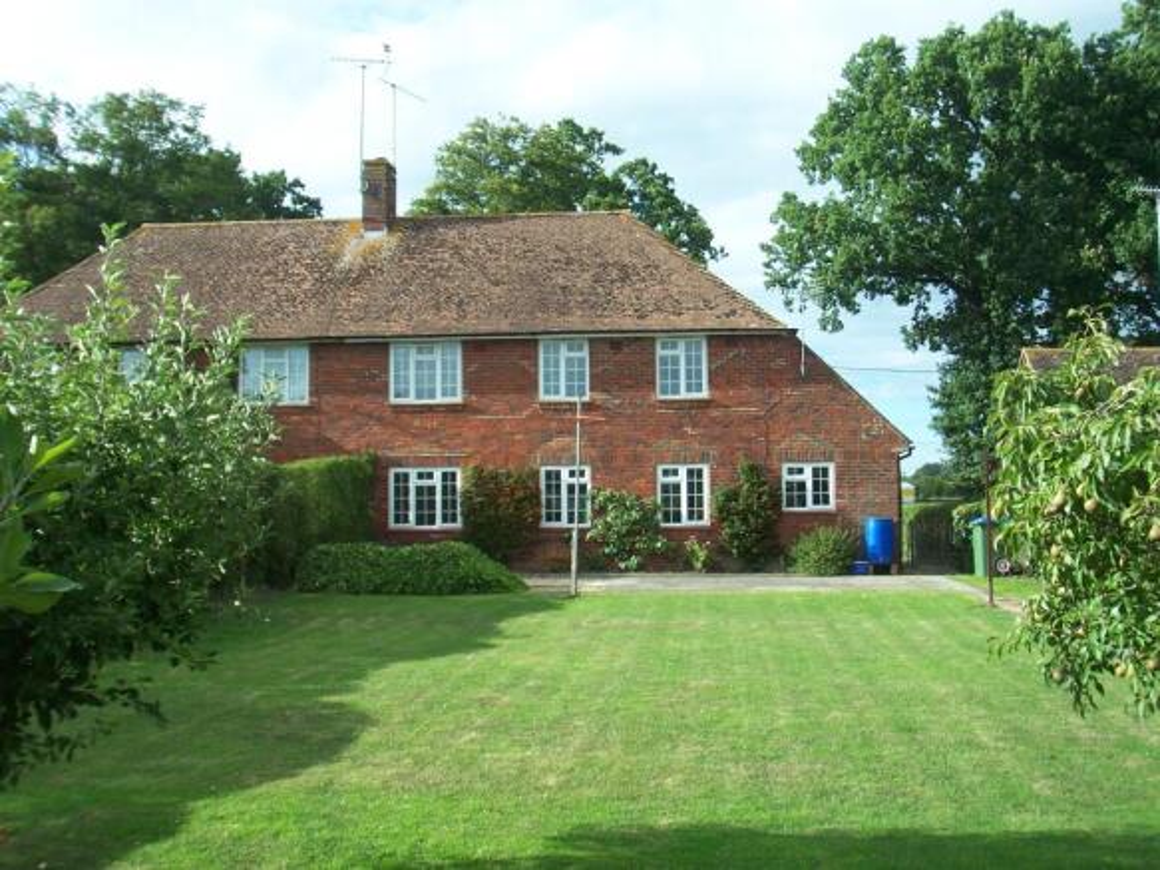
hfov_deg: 47.9
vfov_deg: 36.8
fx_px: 1307
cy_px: 435
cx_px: 580
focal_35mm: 39
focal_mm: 6.4
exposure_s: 1/320
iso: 64
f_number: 3.9
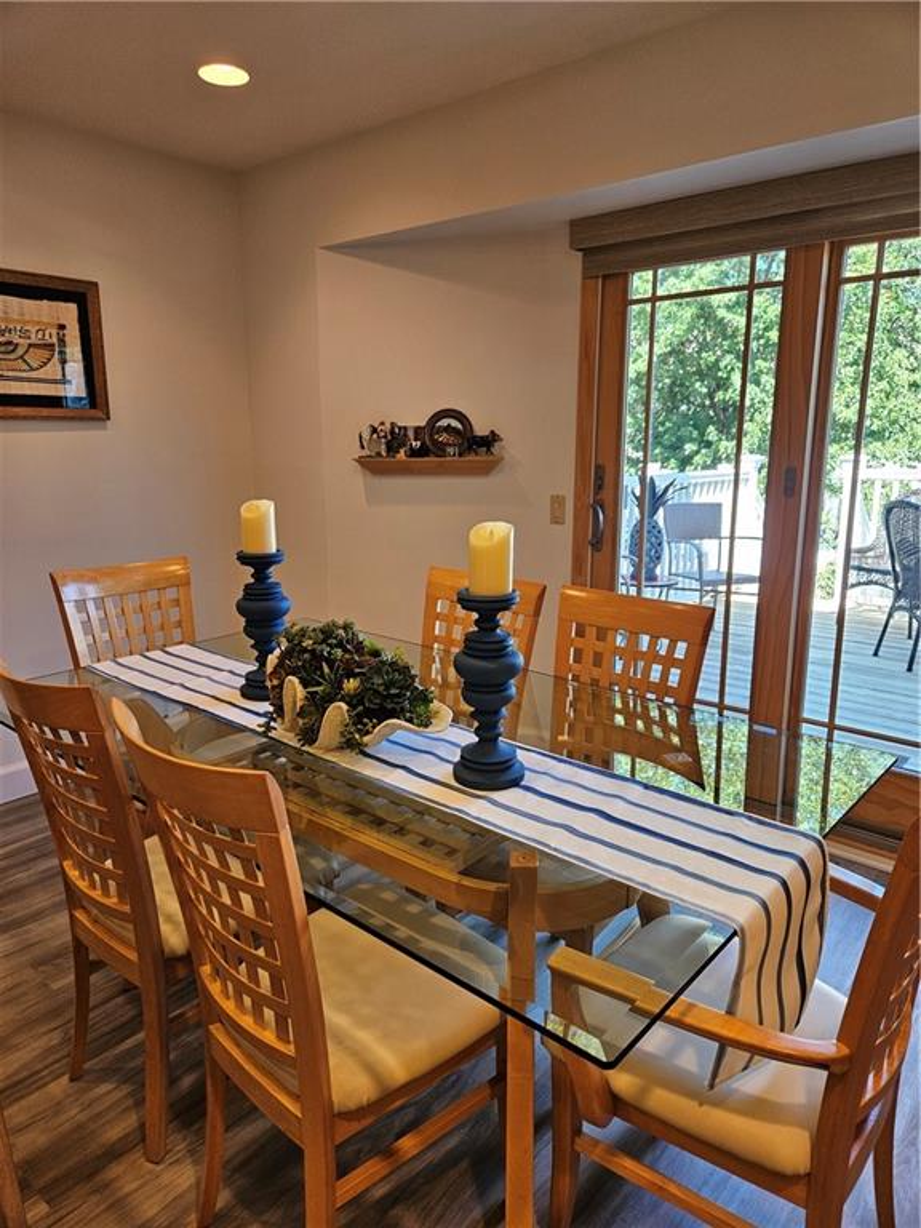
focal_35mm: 23
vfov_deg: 73.9
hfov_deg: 58.9
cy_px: 614
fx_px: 816
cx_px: 460
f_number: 1.8
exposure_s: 1/120
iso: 125
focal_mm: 5.4
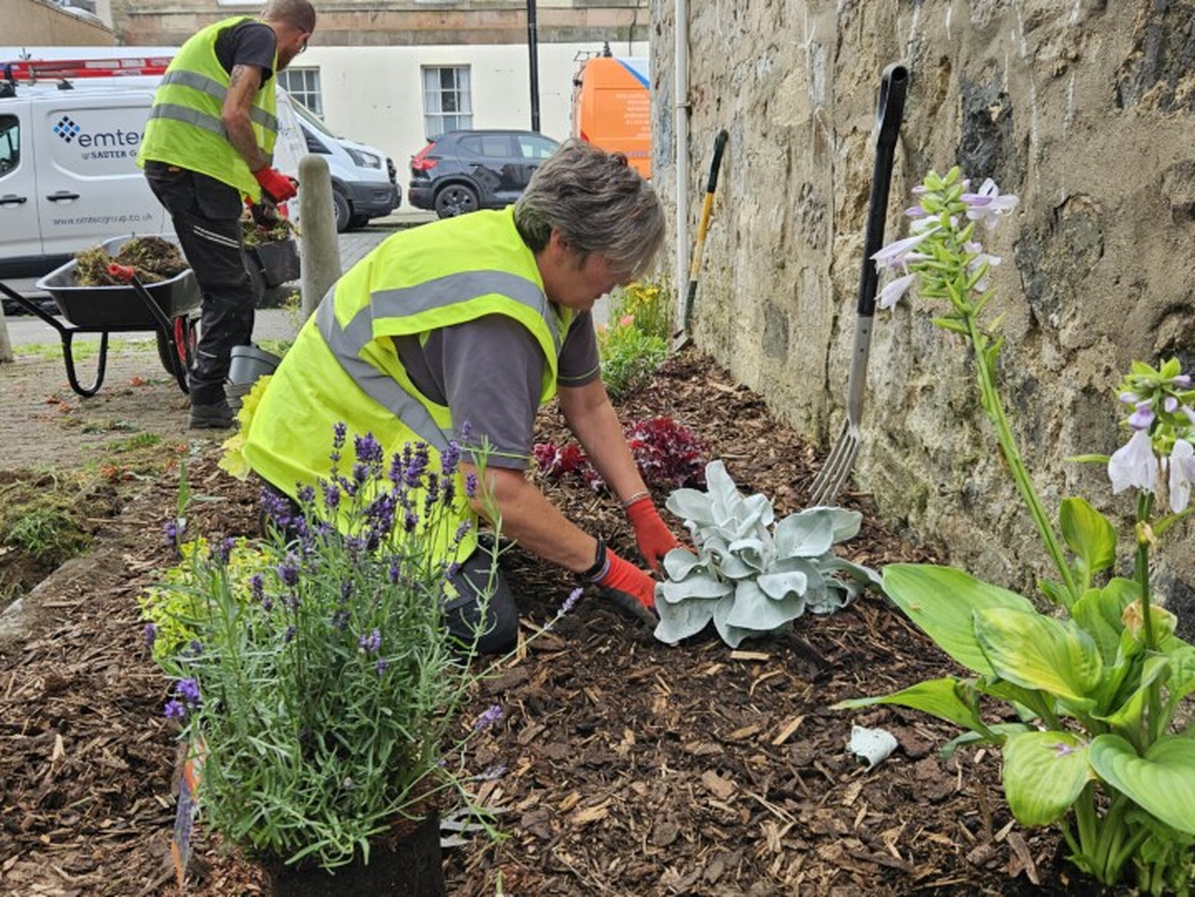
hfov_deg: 73.9
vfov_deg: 58.9
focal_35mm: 23
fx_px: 794
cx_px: 598
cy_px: 448
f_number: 1.8
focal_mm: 5.4
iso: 40
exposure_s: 1/409
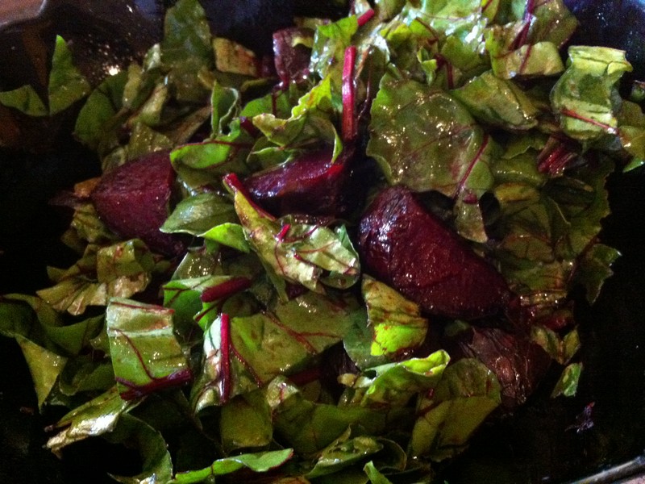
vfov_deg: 40.7
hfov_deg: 52.6
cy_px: 242
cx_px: 322
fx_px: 652
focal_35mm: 35
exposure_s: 1/15
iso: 1000
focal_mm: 3.85
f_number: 2.8
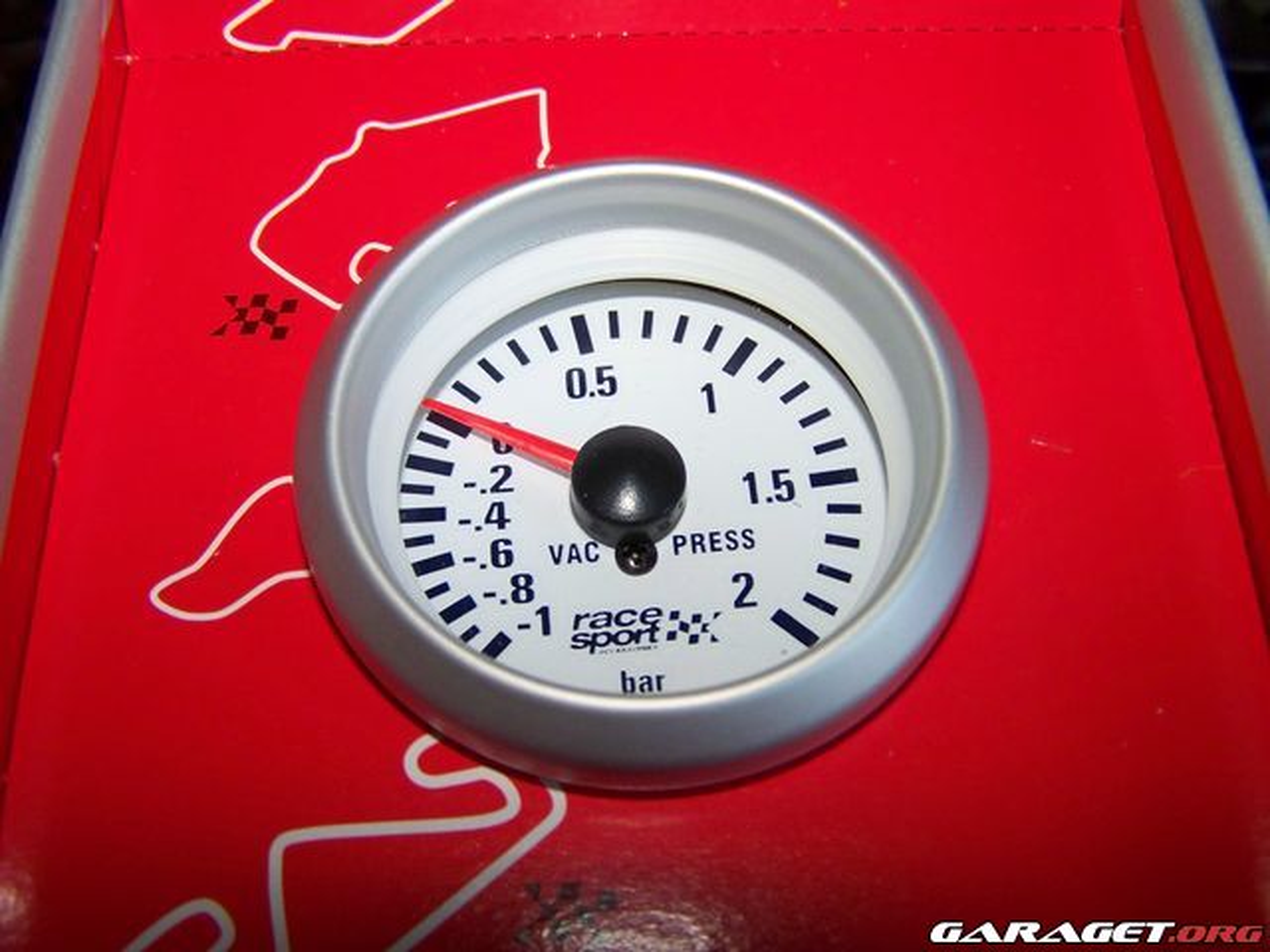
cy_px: 476
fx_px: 1394
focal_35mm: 38
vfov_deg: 37.7
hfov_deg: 49.0
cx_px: 635
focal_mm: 6.3
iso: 200
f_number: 2.8
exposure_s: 1/30
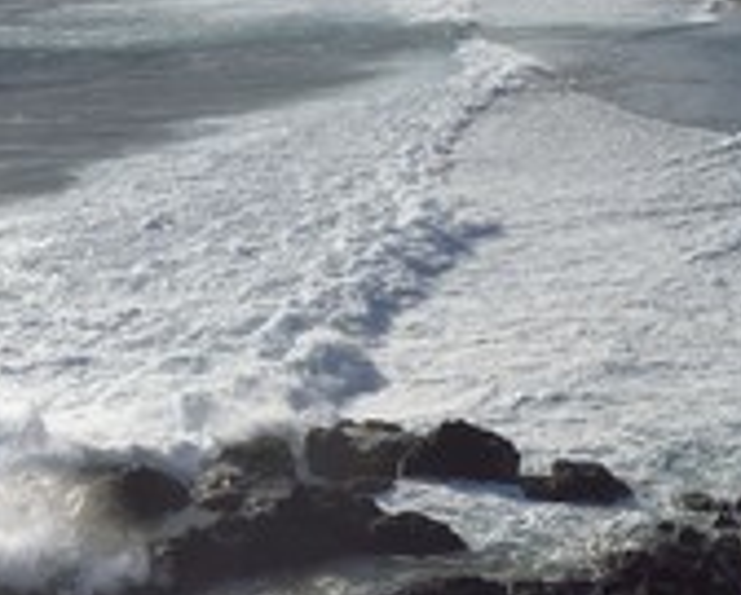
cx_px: 598
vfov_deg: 20.4
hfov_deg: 24.9
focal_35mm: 75
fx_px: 1648
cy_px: 207
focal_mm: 32
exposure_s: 1/640
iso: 200
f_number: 11
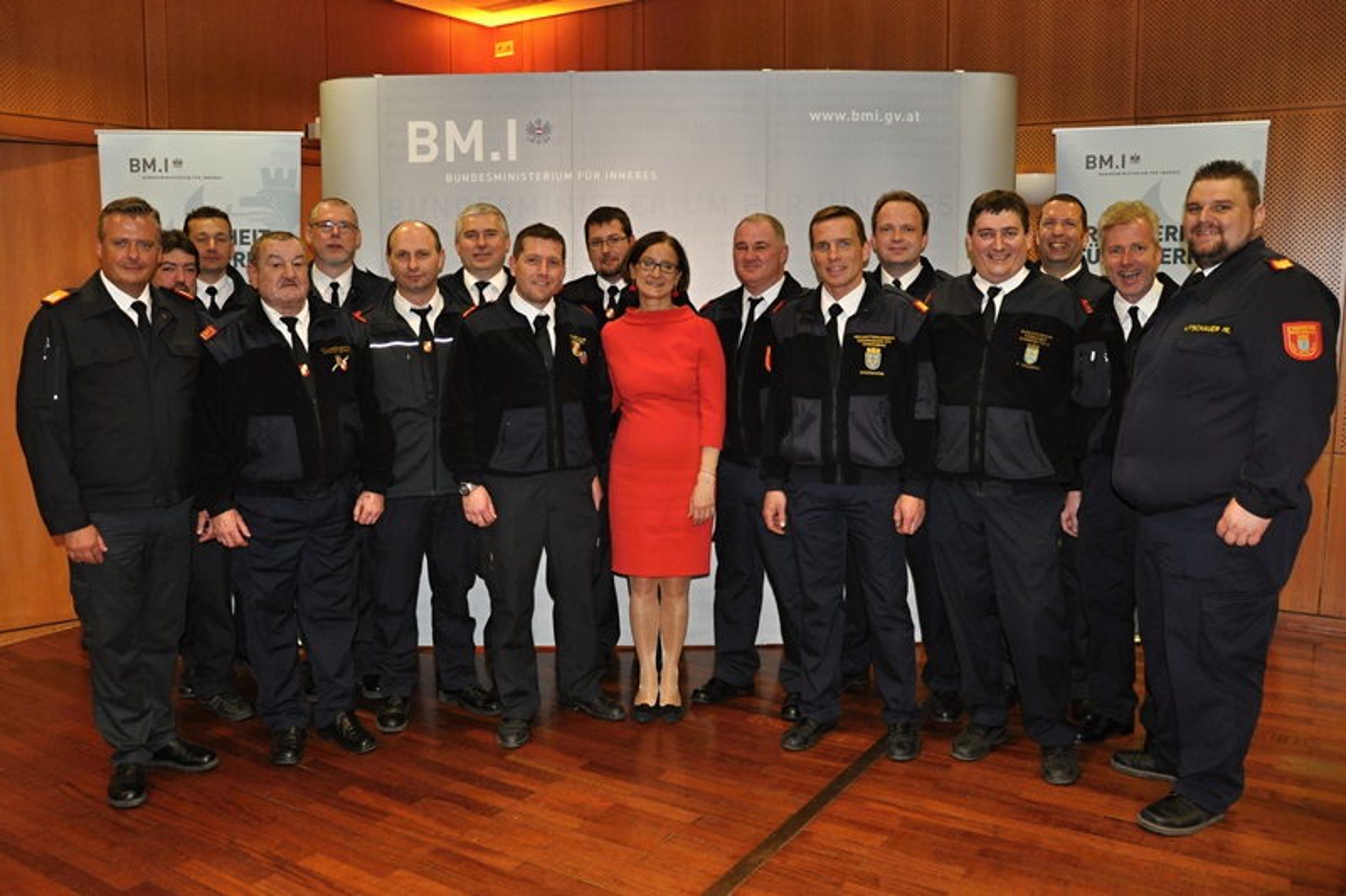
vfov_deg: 47.9
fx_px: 1009
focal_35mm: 27
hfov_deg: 67.4
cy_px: 448
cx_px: 673
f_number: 3.5
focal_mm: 18
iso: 800
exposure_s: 1/60
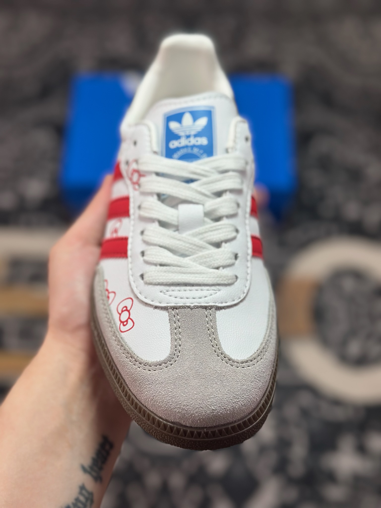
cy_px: 254
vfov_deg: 39.7
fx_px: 704
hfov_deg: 30.3
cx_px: 190
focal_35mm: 48
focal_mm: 6.86
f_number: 1.78
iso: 80
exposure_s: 1/1541
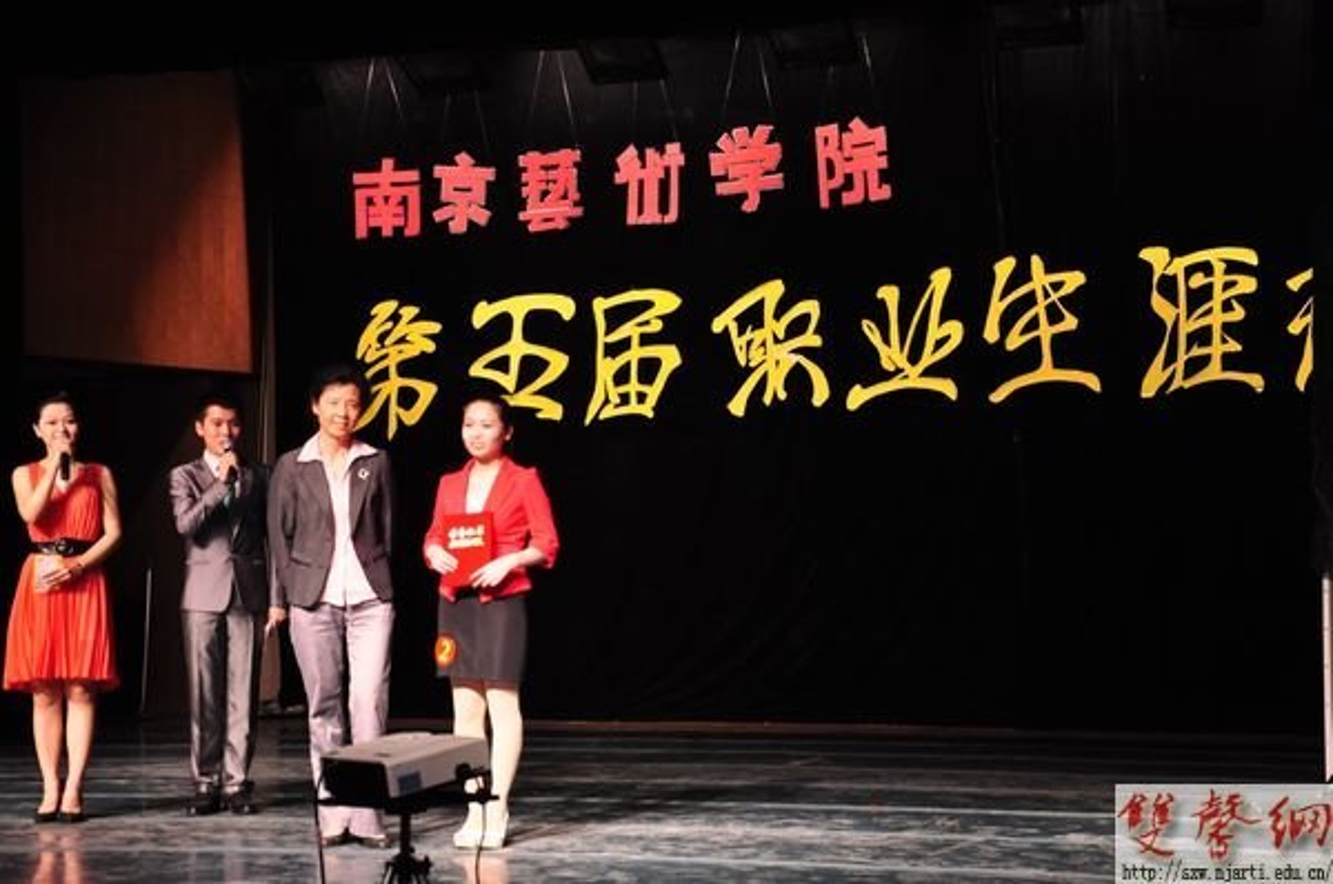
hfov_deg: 29.9
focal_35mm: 68
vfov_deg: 20.1
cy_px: 442
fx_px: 2495
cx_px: 666
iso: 1000
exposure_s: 1/80
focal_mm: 45
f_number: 5.6
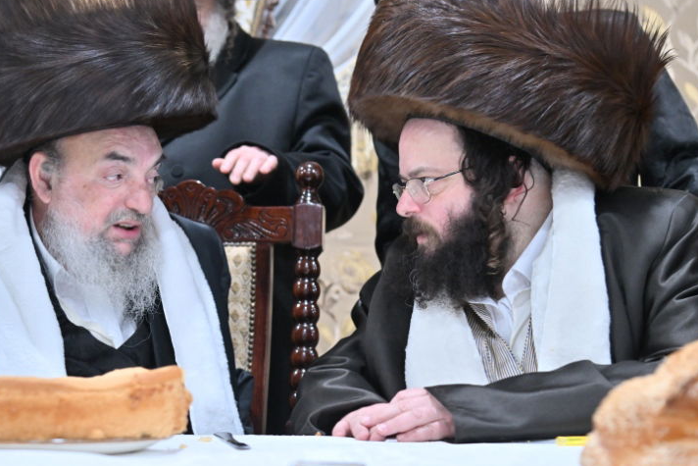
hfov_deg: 29.2
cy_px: 242
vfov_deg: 19.7
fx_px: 1338
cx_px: 287
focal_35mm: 69
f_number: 4
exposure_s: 1/125
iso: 1000
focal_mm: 48
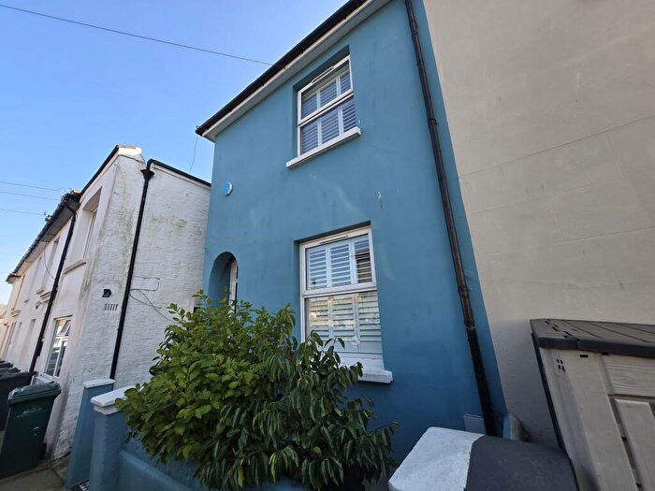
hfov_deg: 106.2
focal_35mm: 13
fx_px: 246
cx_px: 328
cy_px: 246
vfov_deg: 89.9
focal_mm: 1.7
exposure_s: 1/319
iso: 25
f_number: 2.2
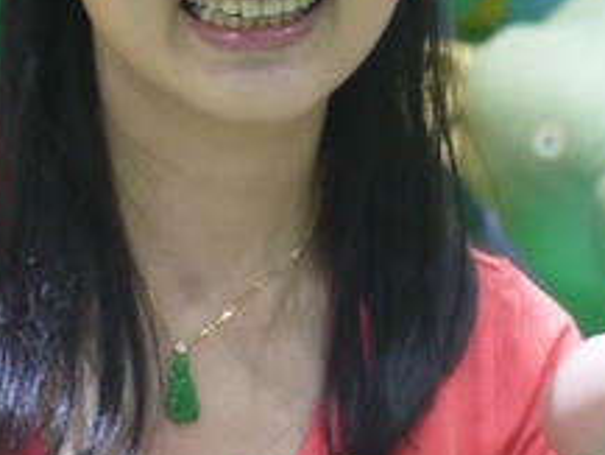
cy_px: 656
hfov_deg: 8.7
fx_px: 3865
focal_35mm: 221
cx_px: 981
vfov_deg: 6.6
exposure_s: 1/60
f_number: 1.7
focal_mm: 20
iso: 320
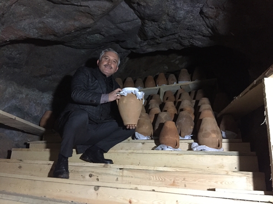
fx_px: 229
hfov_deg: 61.7
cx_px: 136
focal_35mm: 29
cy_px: 102
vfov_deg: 48.2
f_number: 2.2
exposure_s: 1/15
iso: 400
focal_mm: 4.15
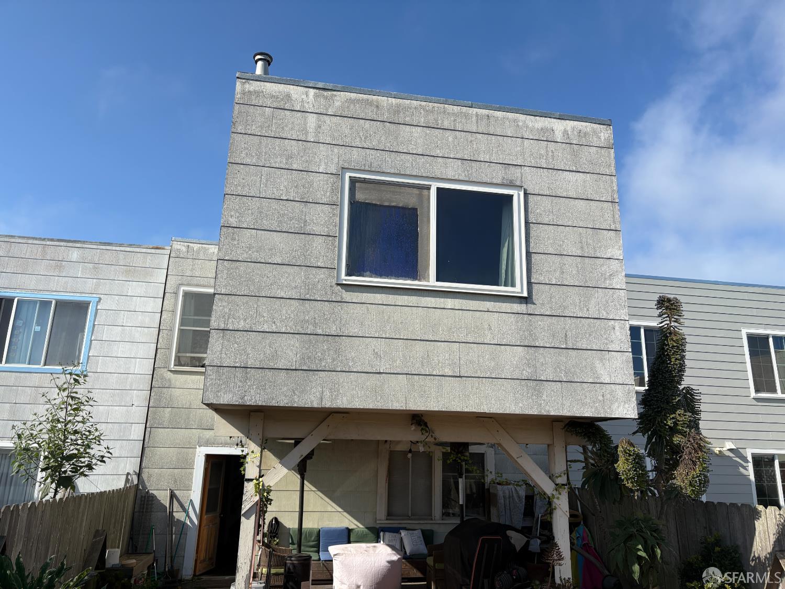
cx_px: 392
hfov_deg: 67.3
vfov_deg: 53.1
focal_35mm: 26
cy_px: 294
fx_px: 590
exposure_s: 1/3279
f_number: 1.6
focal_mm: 5.96
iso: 50
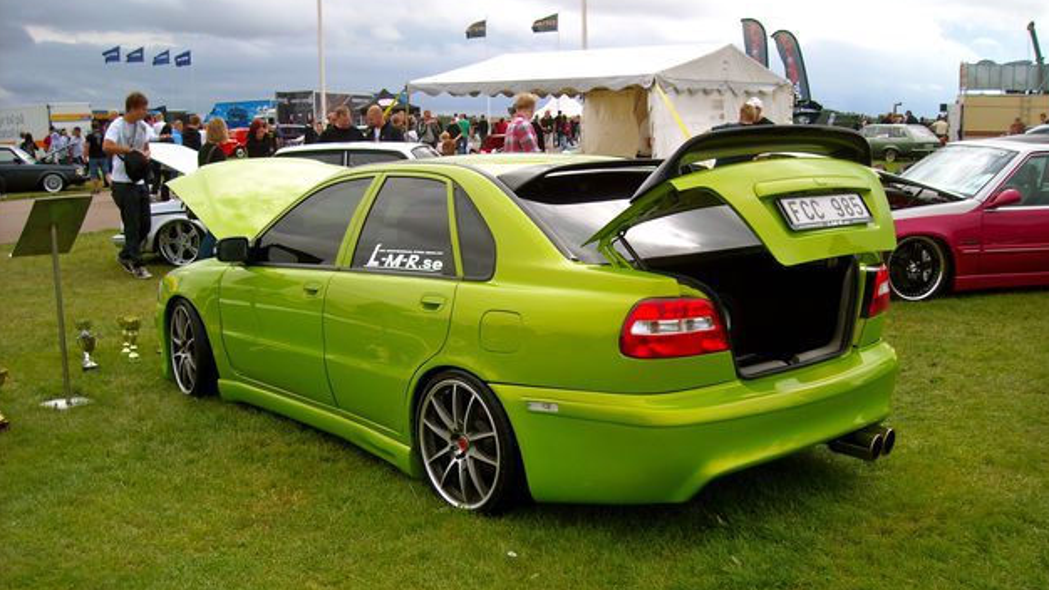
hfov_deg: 51.6
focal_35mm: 39
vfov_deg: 30.3
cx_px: 531
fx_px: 1085
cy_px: 352
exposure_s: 1/192
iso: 64
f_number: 5.6
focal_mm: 5.7
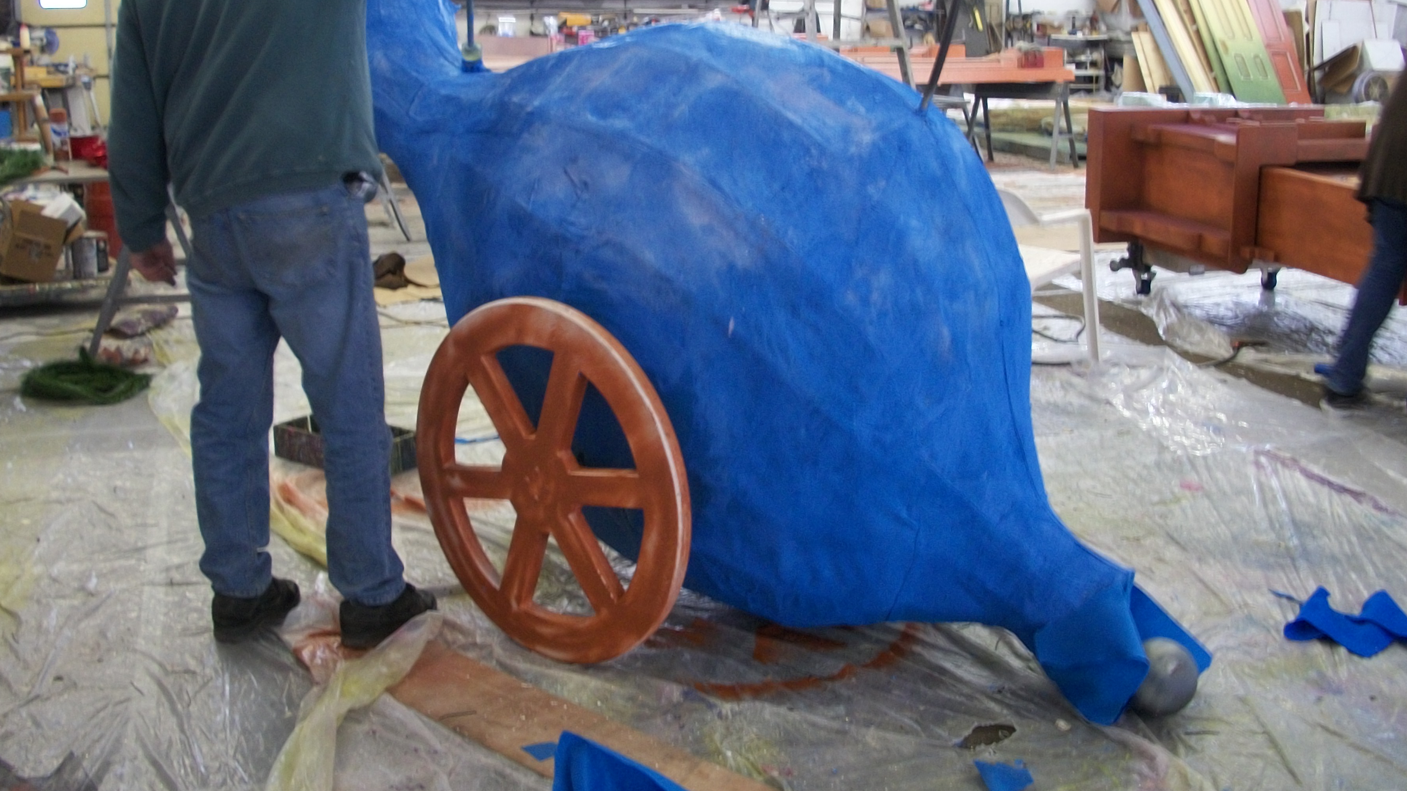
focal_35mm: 39
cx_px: 698
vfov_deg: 30.4
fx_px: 1455
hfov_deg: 51.6
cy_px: 328
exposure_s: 1/8
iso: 160
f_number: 3.1
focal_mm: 6.3
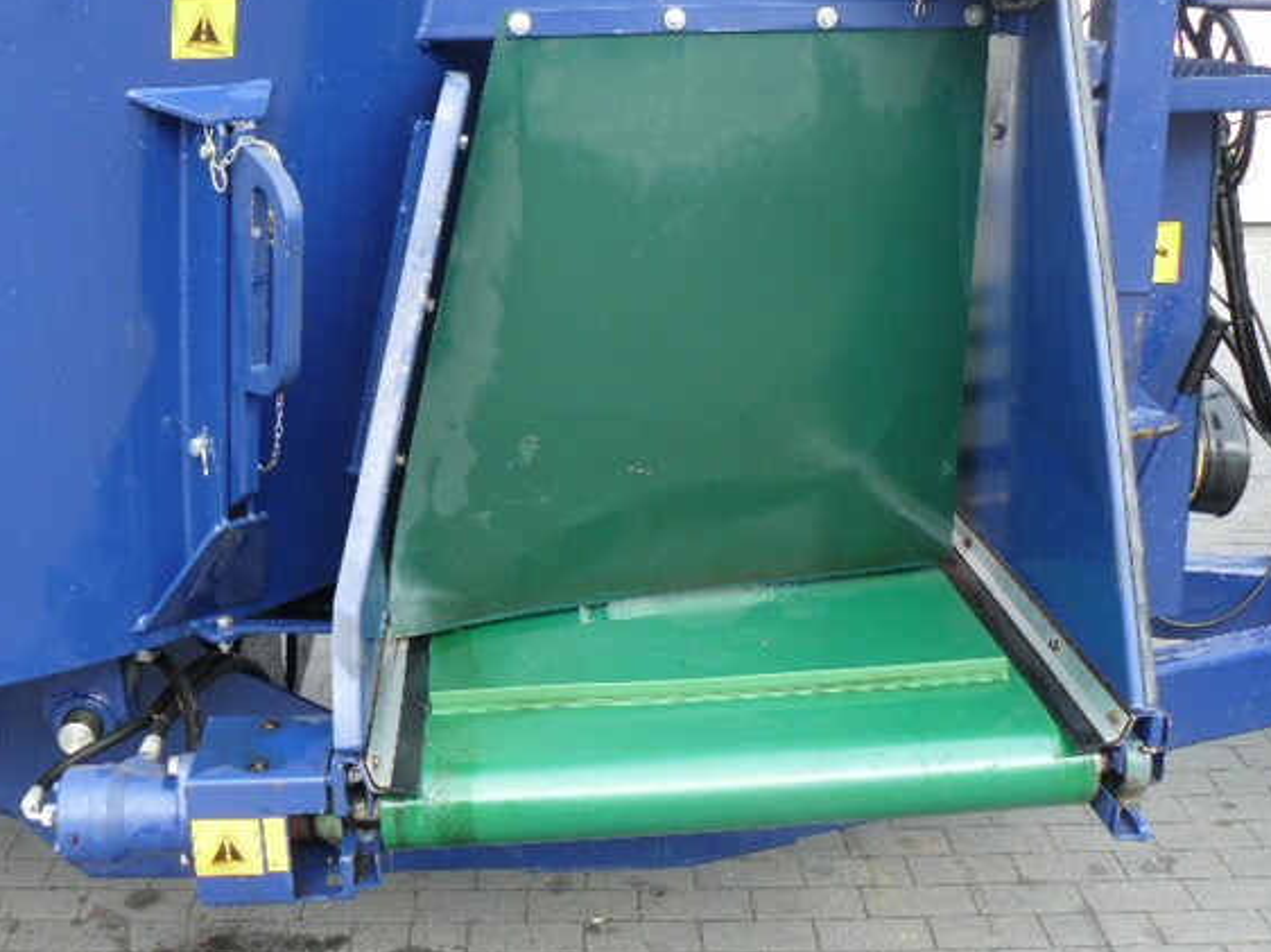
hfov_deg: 45.7
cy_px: 457
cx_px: 577
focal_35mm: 41
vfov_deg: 35.1
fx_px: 1505
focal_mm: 6
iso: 100
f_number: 3.6
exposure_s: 1/100
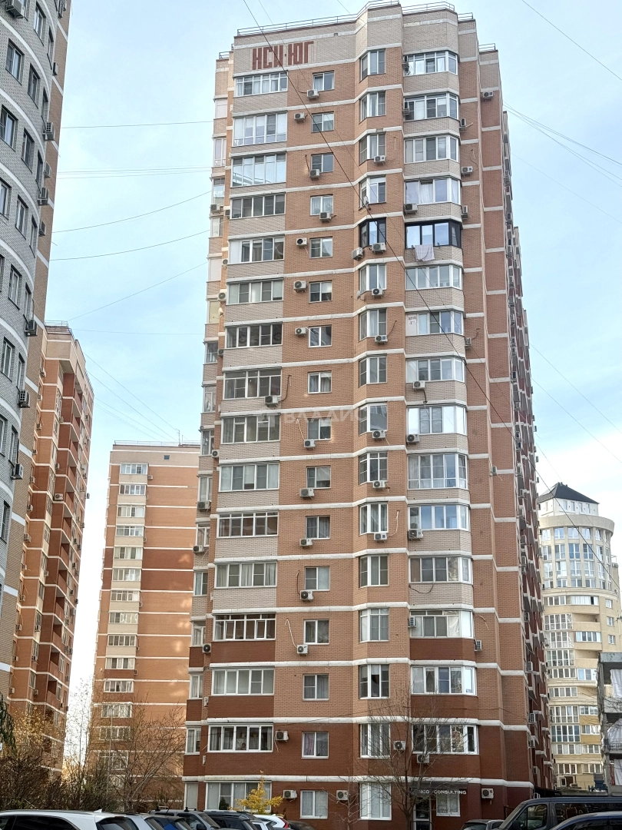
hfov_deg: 30.3
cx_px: 311
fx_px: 1150
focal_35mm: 48
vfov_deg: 39.7
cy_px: 415
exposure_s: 1/3096
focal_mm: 6.76
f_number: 1.78
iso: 64
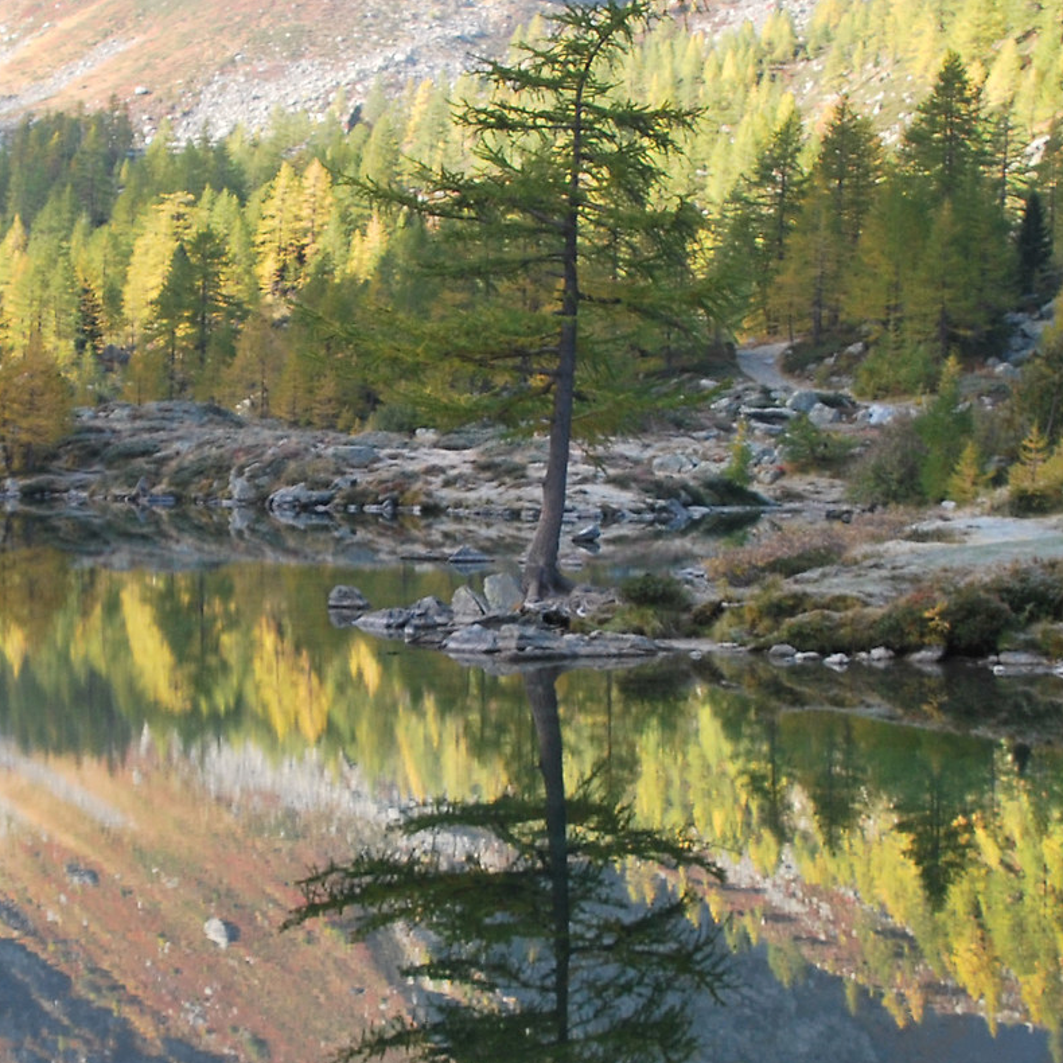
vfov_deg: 18.7
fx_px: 3231
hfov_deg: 18.7
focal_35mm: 93
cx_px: 464
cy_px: 634
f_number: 6.3
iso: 200
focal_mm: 24
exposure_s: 1/160
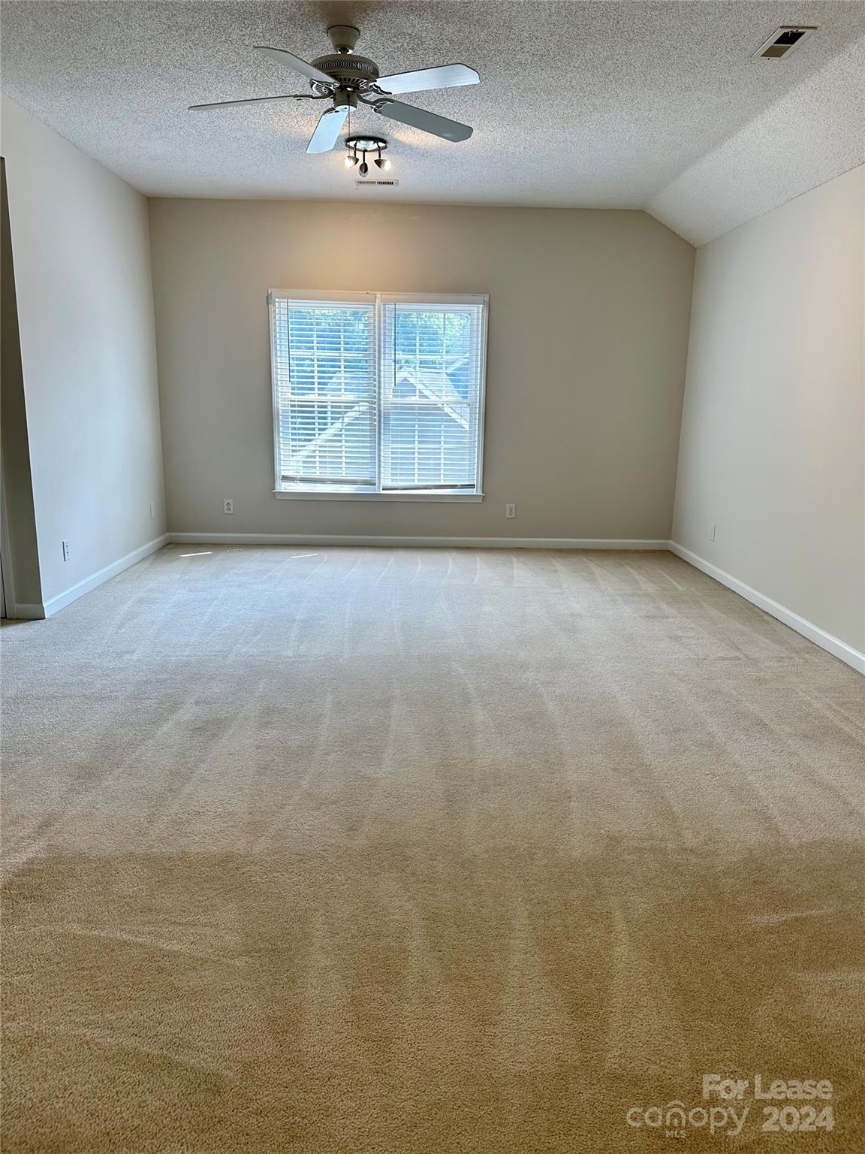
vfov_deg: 71.6
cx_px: 432
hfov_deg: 56.8
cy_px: 577
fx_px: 800
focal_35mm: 24
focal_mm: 6.86
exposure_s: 1/170
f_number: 1.78
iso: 80
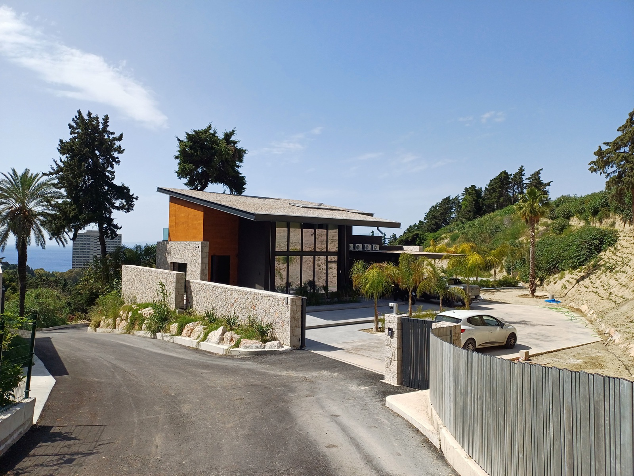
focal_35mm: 25
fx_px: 458
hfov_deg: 69.4
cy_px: 238
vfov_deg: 54.9
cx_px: 317
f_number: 1.8
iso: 50
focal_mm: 4.65
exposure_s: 1/1460
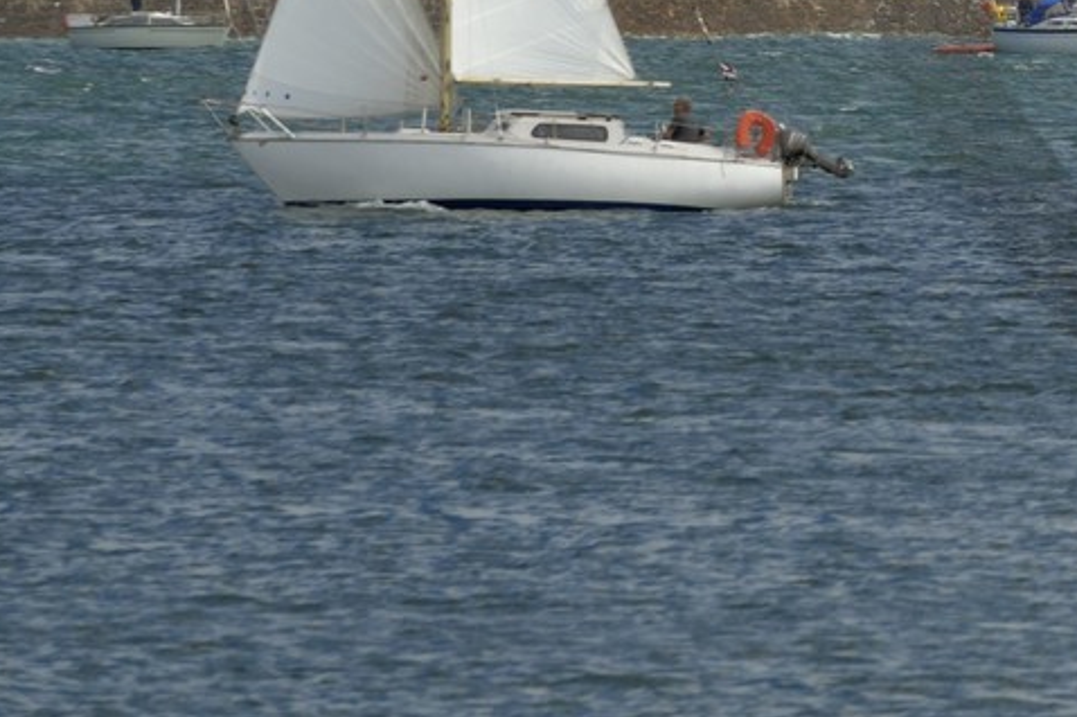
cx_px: 1719
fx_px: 30045
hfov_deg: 2.1
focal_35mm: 1005
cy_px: -340
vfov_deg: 1.4
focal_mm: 200
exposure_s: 1/320
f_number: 6.7
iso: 100
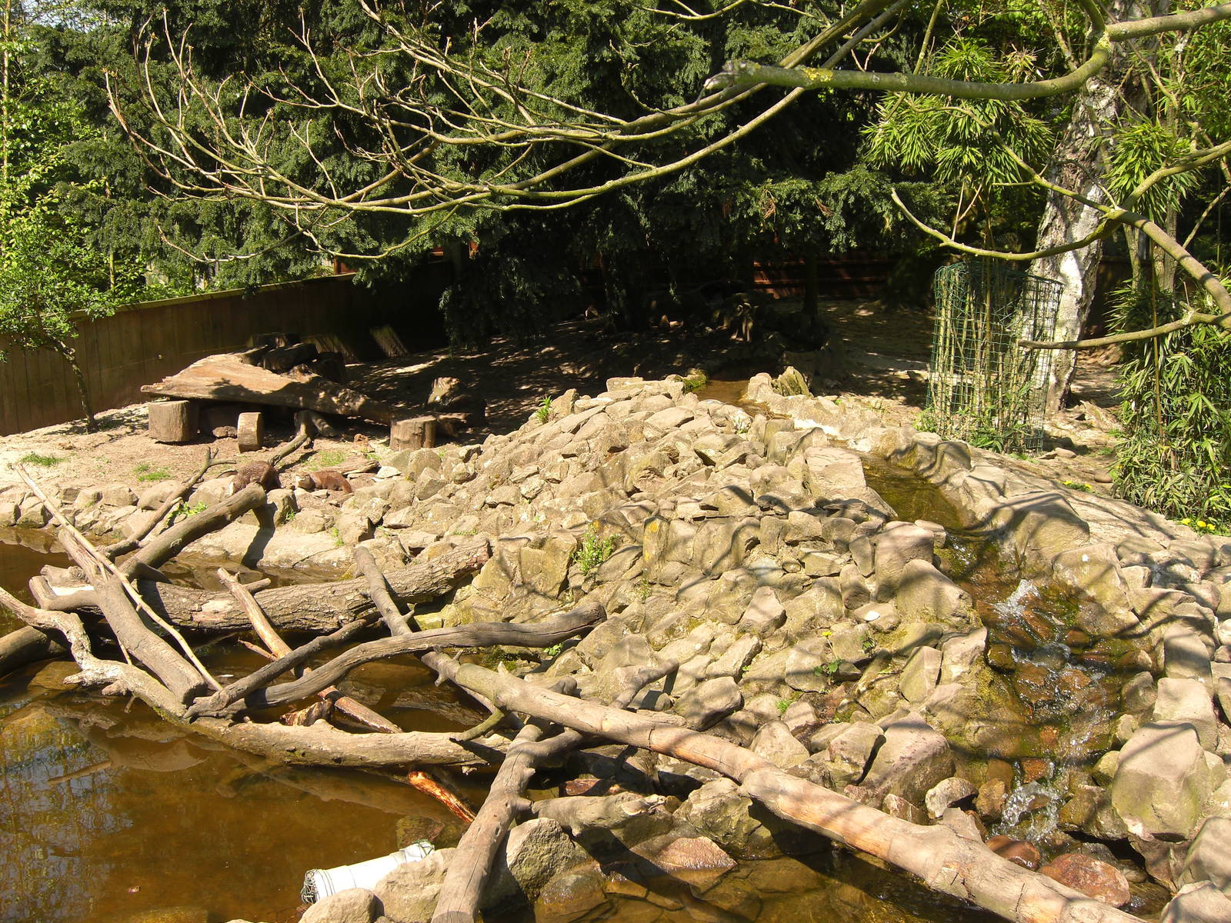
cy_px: 462
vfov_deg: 37.7
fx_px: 1351
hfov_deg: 49.0
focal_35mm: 38
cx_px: 616
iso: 80
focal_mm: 7.9
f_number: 4
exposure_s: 1/320
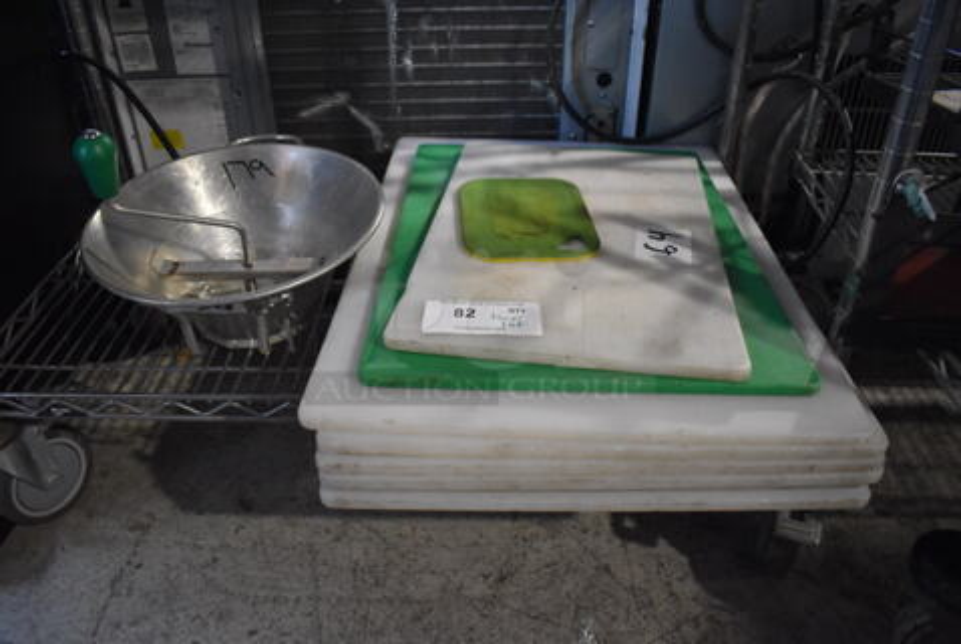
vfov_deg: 48.1
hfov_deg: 67.3
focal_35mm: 27
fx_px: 722
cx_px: 480
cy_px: 322
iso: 3600
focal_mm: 18
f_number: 3.5
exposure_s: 1/125
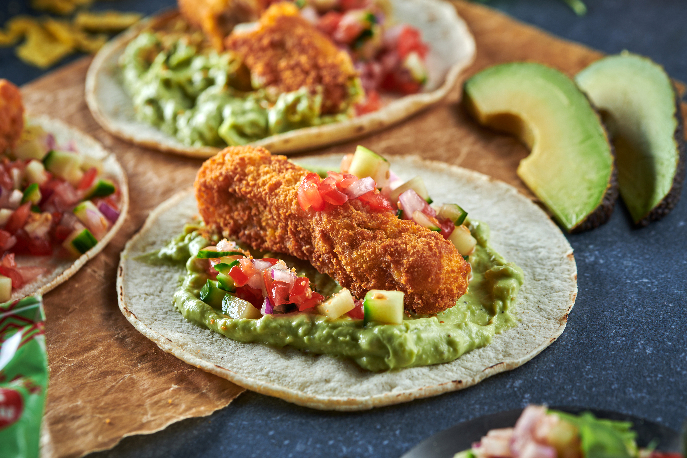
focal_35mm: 90
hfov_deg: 22.6
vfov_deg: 15.2
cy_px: 229
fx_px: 1717
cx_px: 344
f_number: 7.1
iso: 31
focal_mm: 90
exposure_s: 1/200
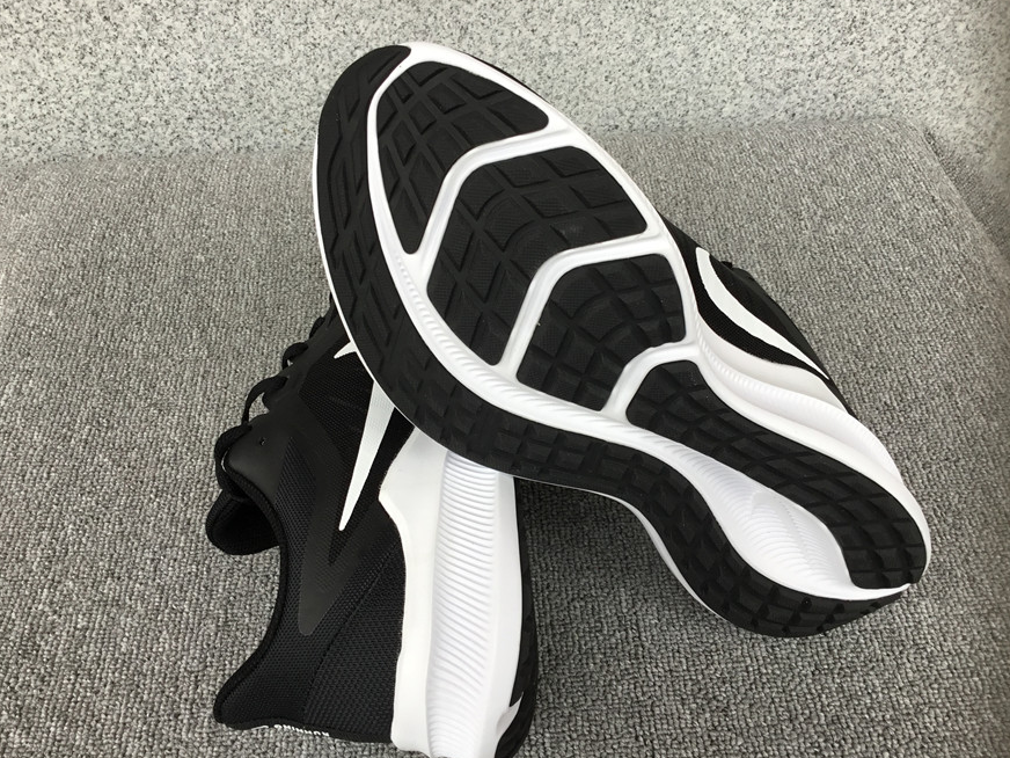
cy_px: 374
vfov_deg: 44.2
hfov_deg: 56.8
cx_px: 495
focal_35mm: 32
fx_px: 934
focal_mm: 3.3
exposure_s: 1/100
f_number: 2.4
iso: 32
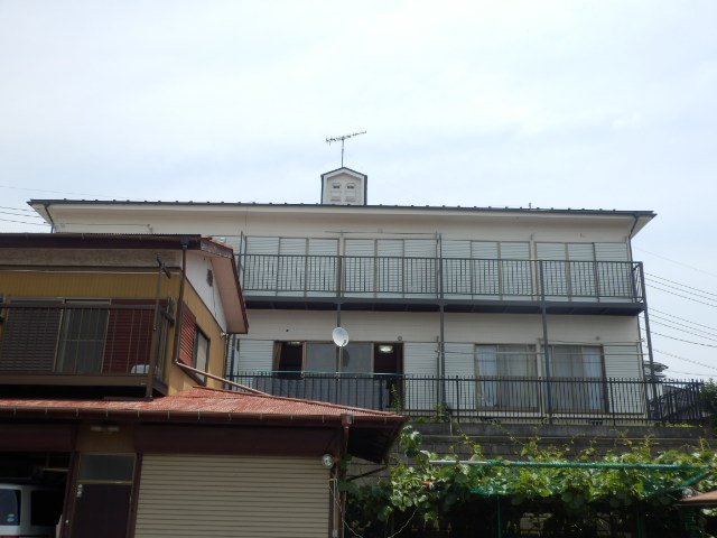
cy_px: 269
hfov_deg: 44.8
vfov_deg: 34.3
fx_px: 870
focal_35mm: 42
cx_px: 358
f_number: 4
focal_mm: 7.4
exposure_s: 1/800
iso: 80
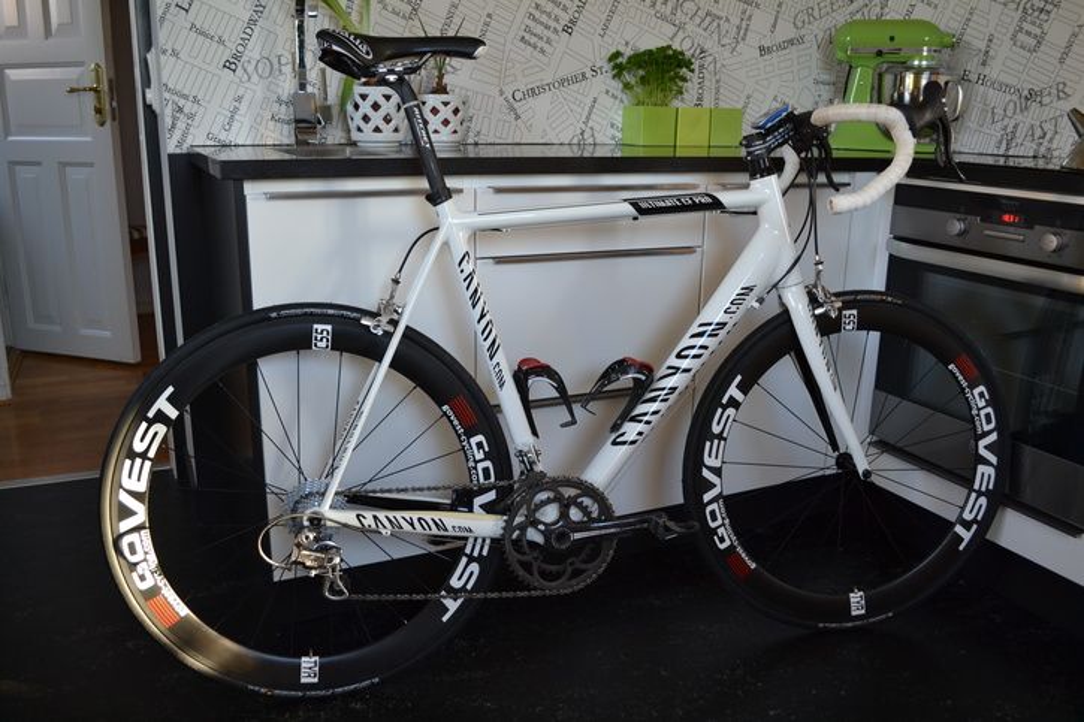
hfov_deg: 61.9
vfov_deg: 43.6
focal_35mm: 30
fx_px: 903
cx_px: 542
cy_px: 361
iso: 400
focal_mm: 20
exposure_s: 1/50
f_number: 3.8
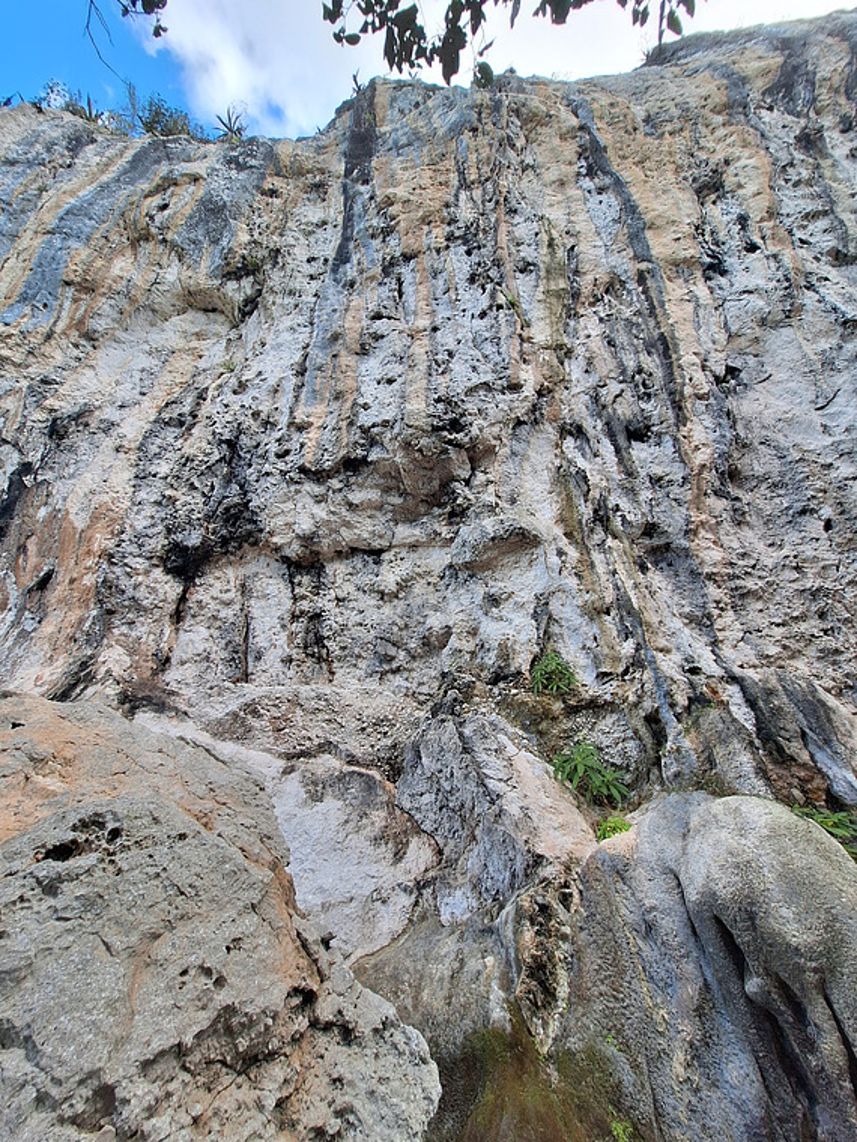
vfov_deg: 106.2
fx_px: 429
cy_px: 571
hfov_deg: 89.9
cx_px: 428
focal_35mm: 13
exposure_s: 1/411
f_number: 2.2
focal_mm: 1.74
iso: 40
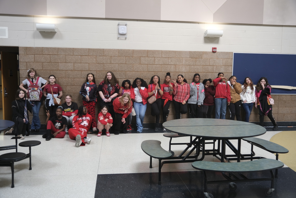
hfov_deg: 61.9
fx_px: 247
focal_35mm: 30
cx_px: 148
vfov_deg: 43.6
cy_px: 99
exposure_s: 1/34
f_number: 4
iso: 160
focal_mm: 20.2
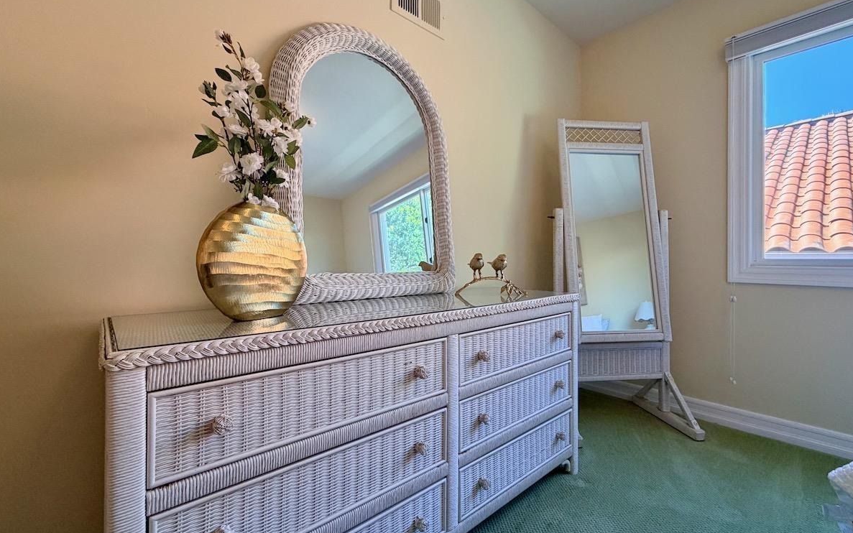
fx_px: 372
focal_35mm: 16
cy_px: 256
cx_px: 455
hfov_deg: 97.7
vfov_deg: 71.2
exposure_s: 1/120
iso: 200
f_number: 2.2
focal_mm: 2.22
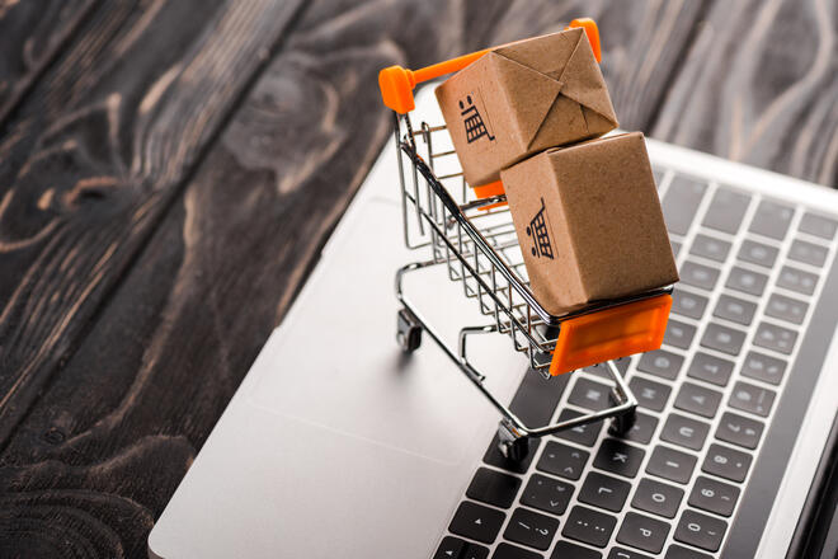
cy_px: 280
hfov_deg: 19.5
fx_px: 2444
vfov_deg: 13.0
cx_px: 419
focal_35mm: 105
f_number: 7.1
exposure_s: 1/200
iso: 100
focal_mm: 105
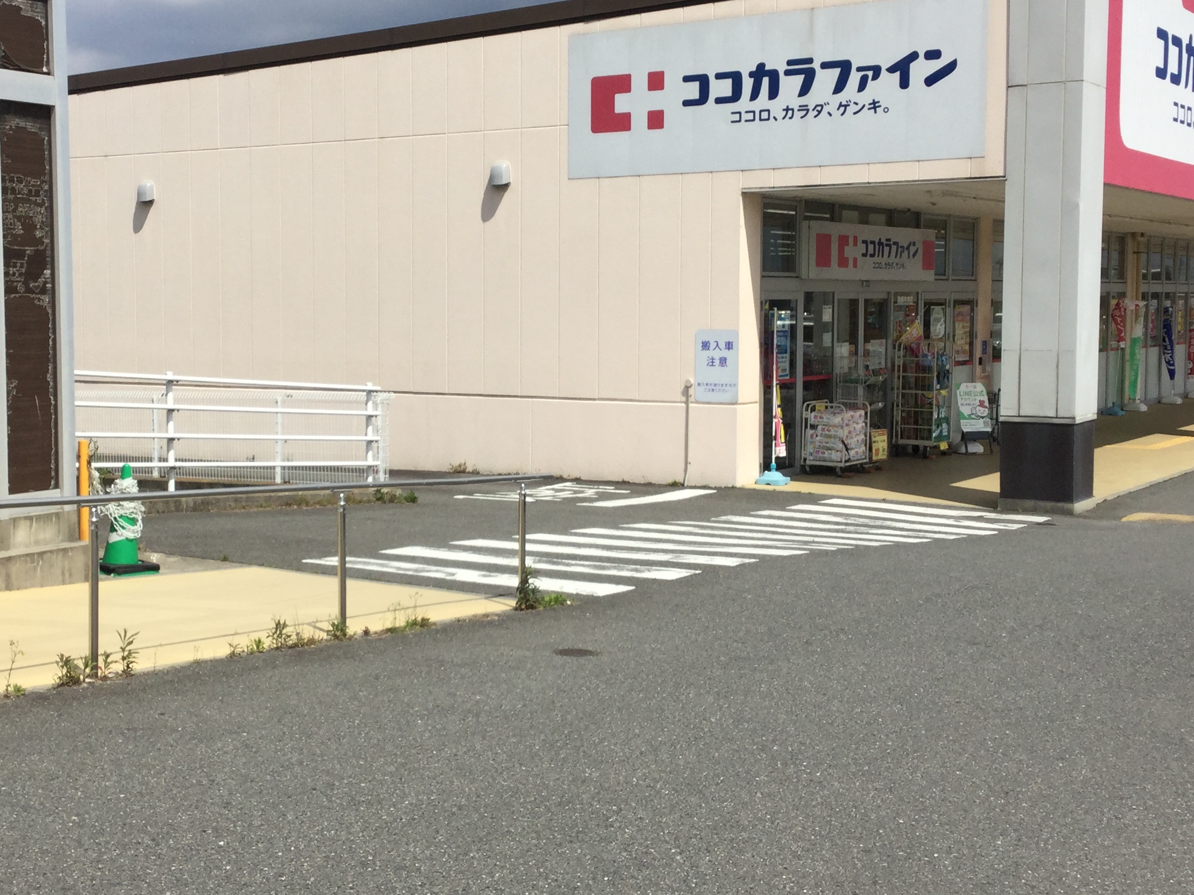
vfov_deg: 29.1
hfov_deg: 38.1
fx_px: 1725
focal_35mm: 50
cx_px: 499
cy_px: 404
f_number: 2.4
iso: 25
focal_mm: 3.3
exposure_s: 1/1988
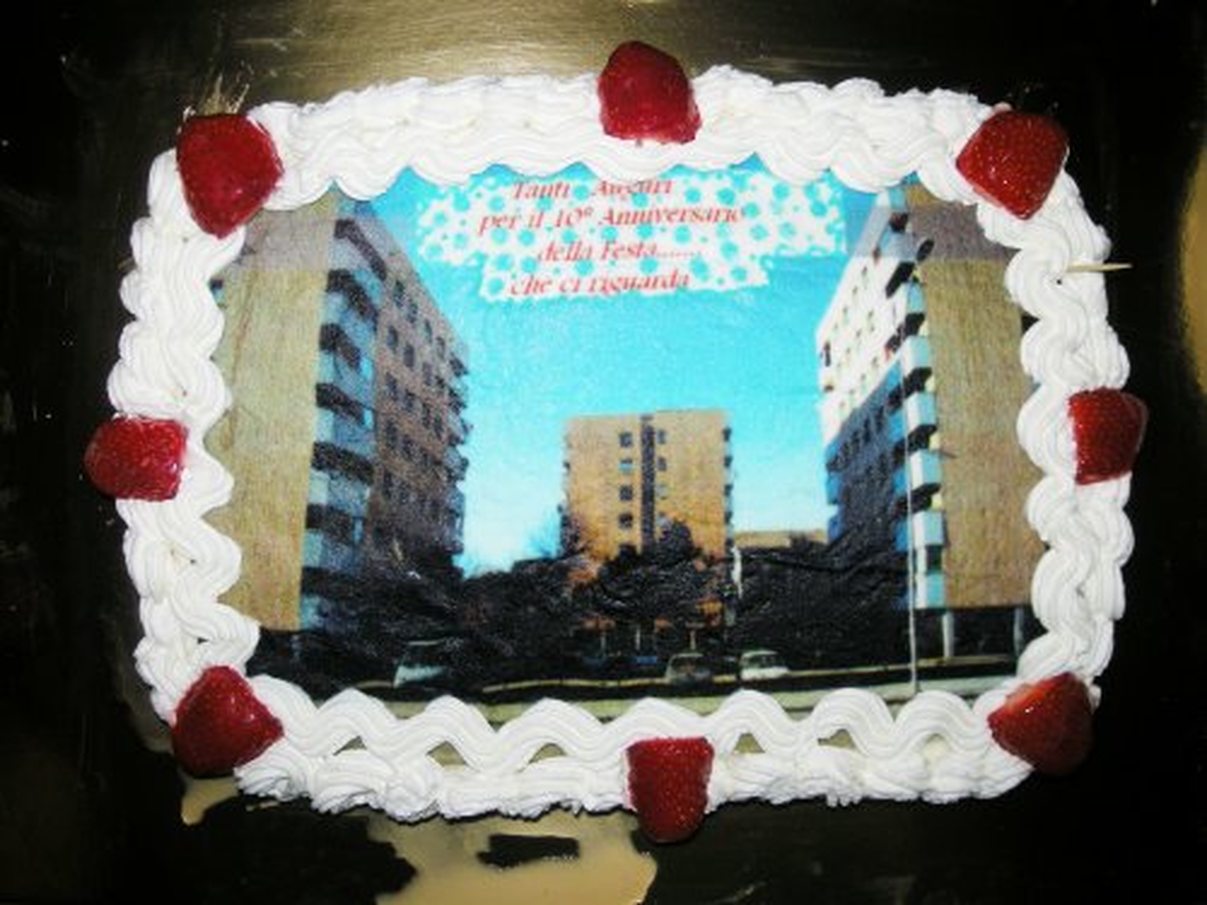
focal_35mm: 35
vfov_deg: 40.7
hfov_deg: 52.6
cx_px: 604
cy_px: 452
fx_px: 1220
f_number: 2.8
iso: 50
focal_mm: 5.7
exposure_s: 1/60
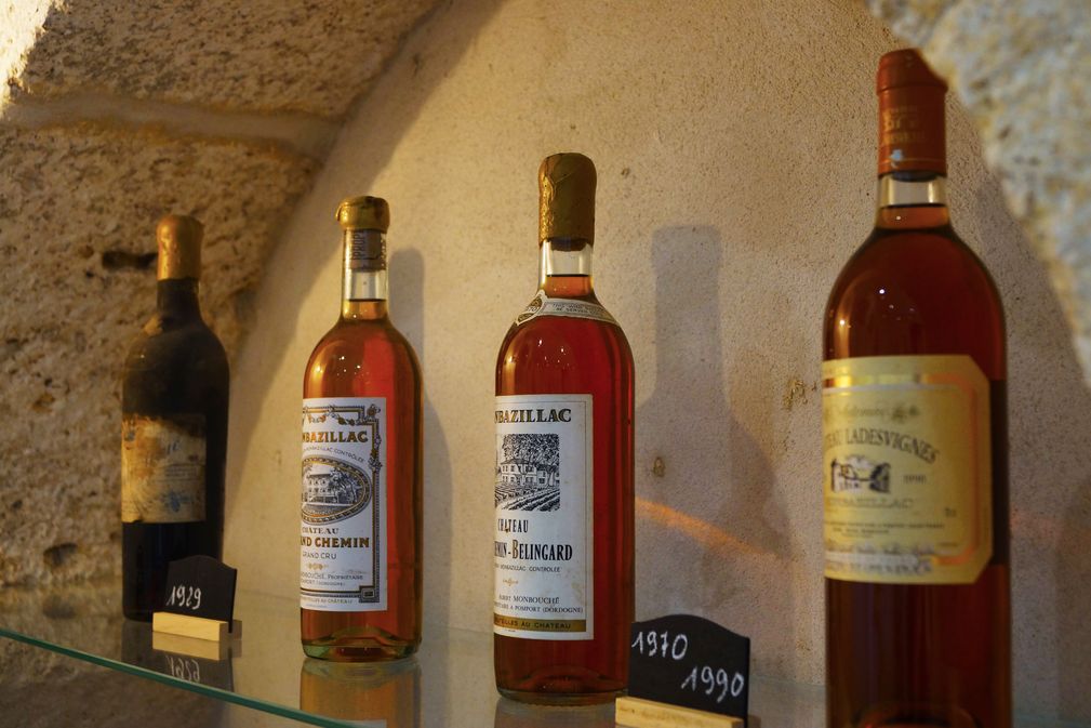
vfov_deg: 29.9
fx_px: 1364
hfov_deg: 43.6
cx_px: 546
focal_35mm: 45
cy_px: 364
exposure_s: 1/60
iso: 640
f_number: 4.5
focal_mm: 30
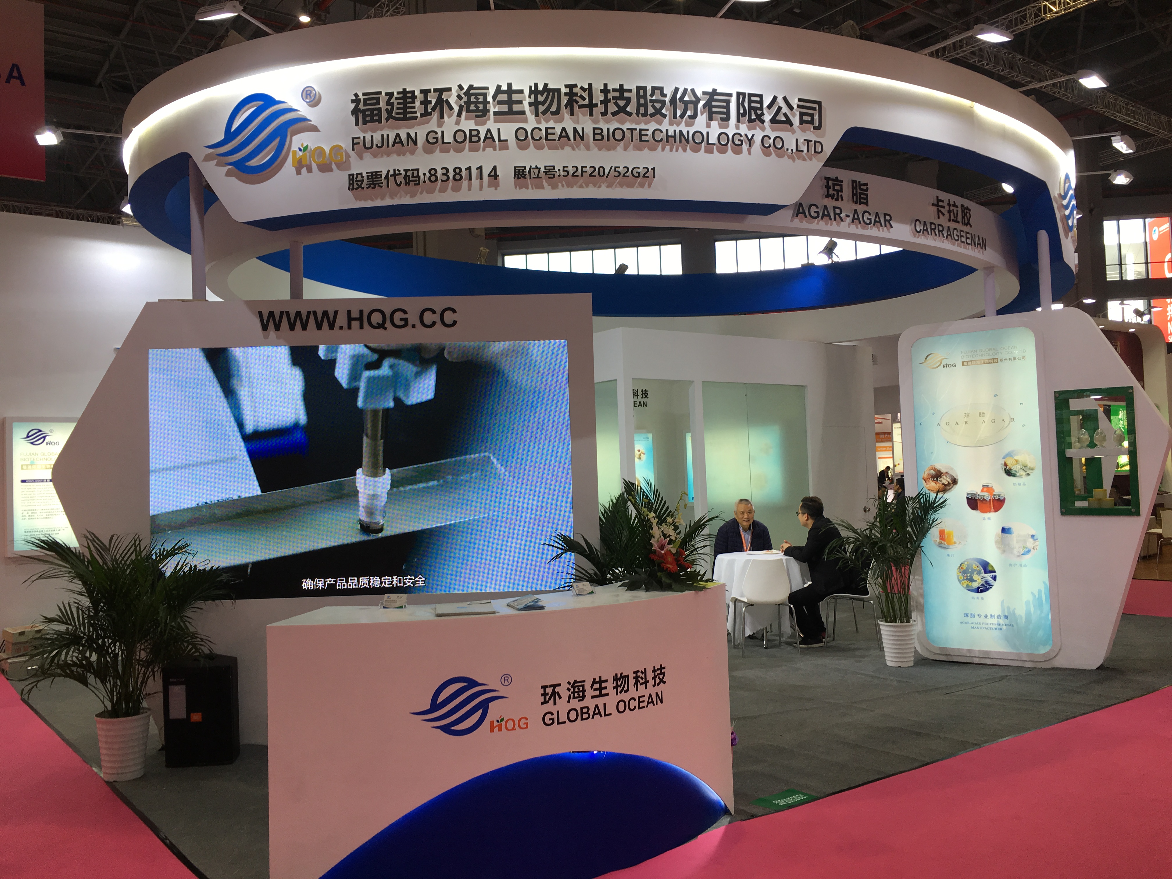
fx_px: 982
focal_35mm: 29
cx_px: 586
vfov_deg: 48.2
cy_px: 440
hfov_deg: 61.7
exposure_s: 1/100
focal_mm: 4.15
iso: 32
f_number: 2.2
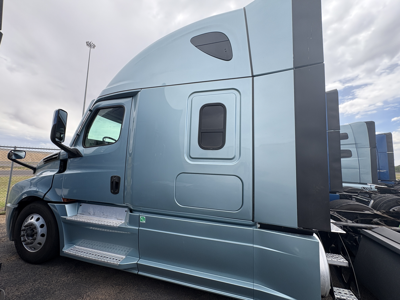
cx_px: 200
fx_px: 162
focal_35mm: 14
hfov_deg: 102.1
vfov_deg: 85.7
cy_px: 150
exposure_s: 1/840
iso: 40
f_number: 2.2
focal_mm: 2.22
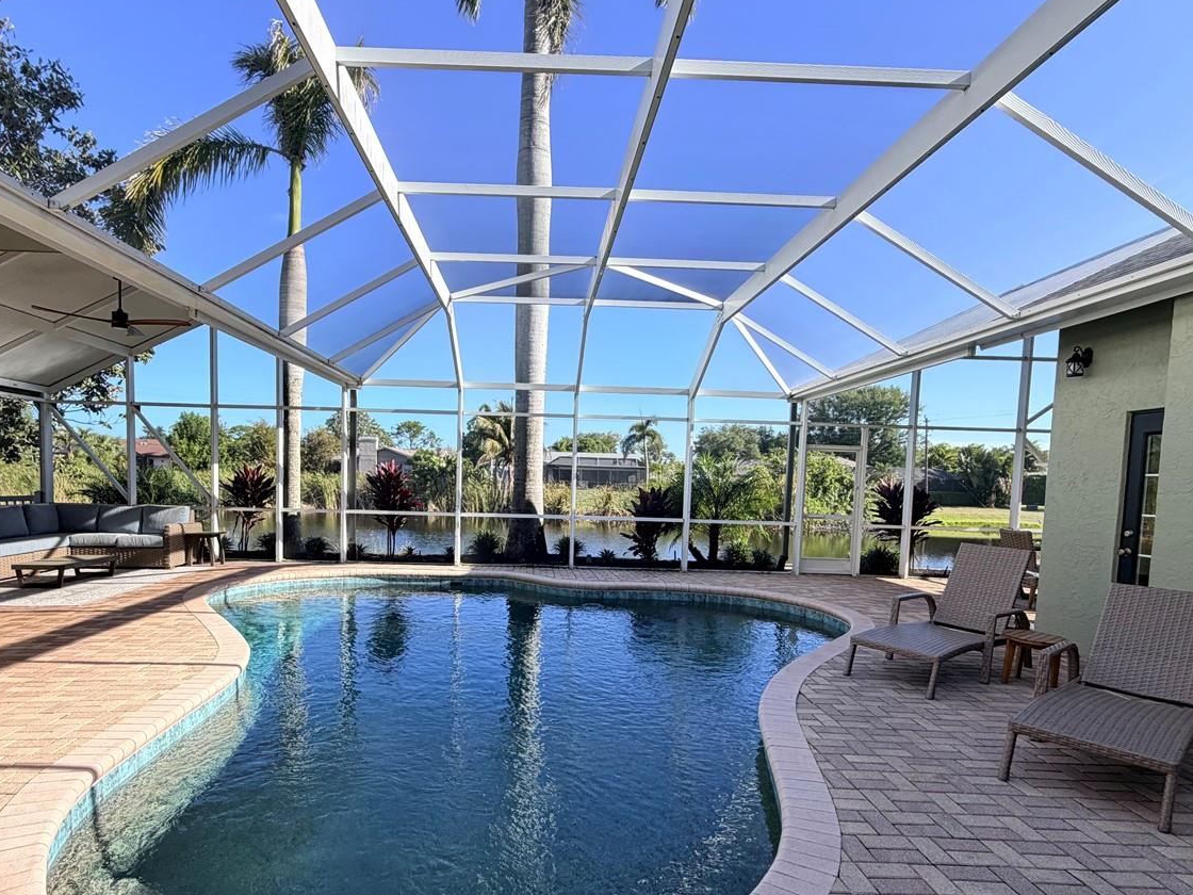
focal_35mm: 20
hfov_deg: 81.6
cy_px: 528
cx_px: 552
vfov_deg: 65.5
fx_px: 689
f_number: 2.2
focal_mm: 2.22
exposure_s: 1/502
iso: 64
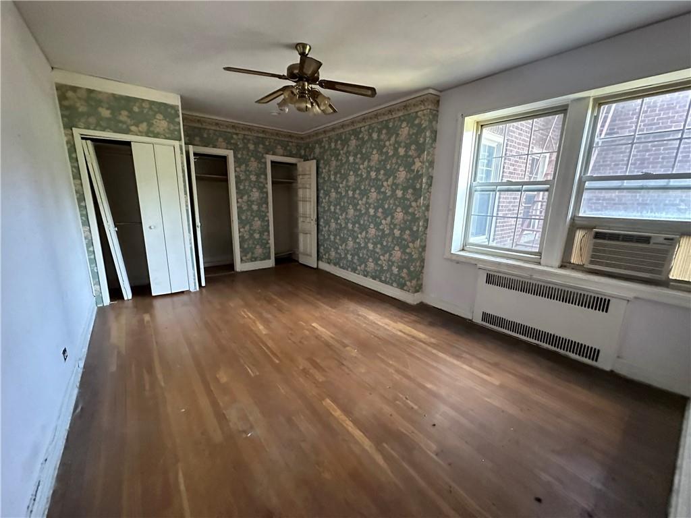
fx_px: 279
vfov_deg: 85.7
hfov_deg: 102.1
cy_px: 259
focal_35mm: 14
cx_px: 346
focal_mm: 2.22
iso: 1250
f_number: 2.2
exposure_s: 1/52
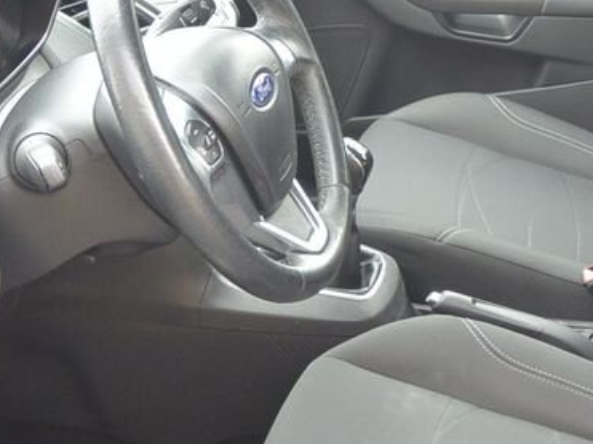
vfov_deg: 19.0
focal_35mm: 77
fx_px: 1319
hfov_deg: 24.9
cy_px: 330
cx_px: 470
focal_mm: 11
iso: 400
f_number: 3.5
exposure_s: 1/60
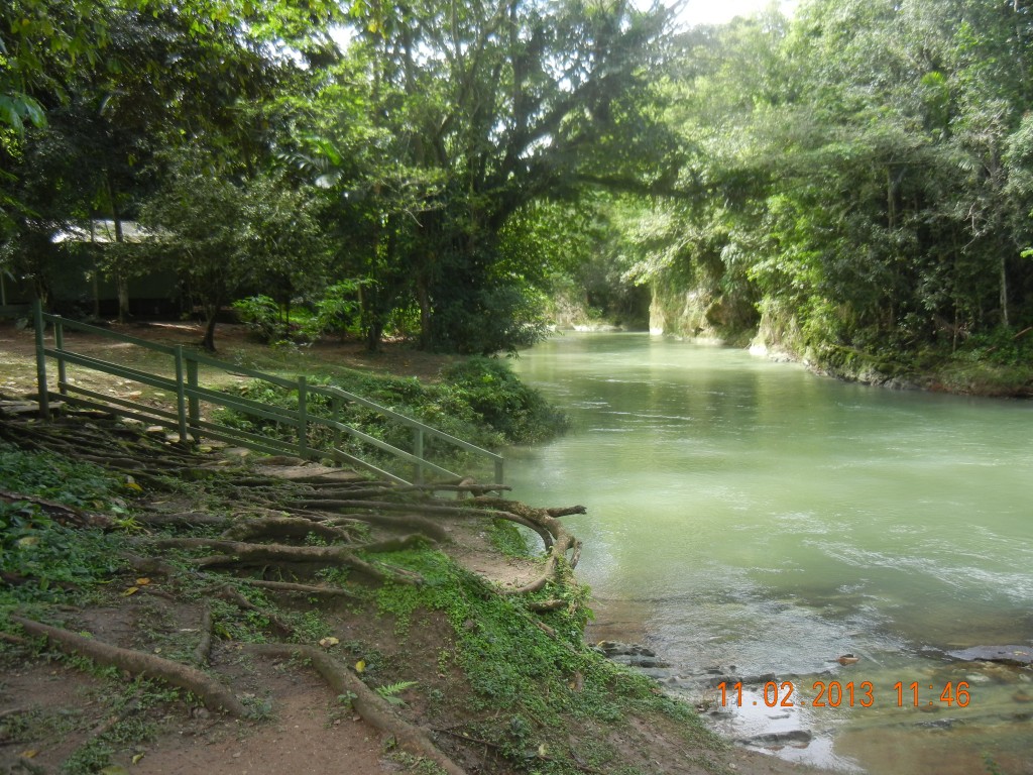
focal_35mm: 34
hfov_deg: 54.0
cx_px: 516
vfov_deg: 41.8
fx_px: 1015
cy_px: 388
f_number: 3.6
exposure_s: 1/132
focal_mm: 6.2
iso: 160
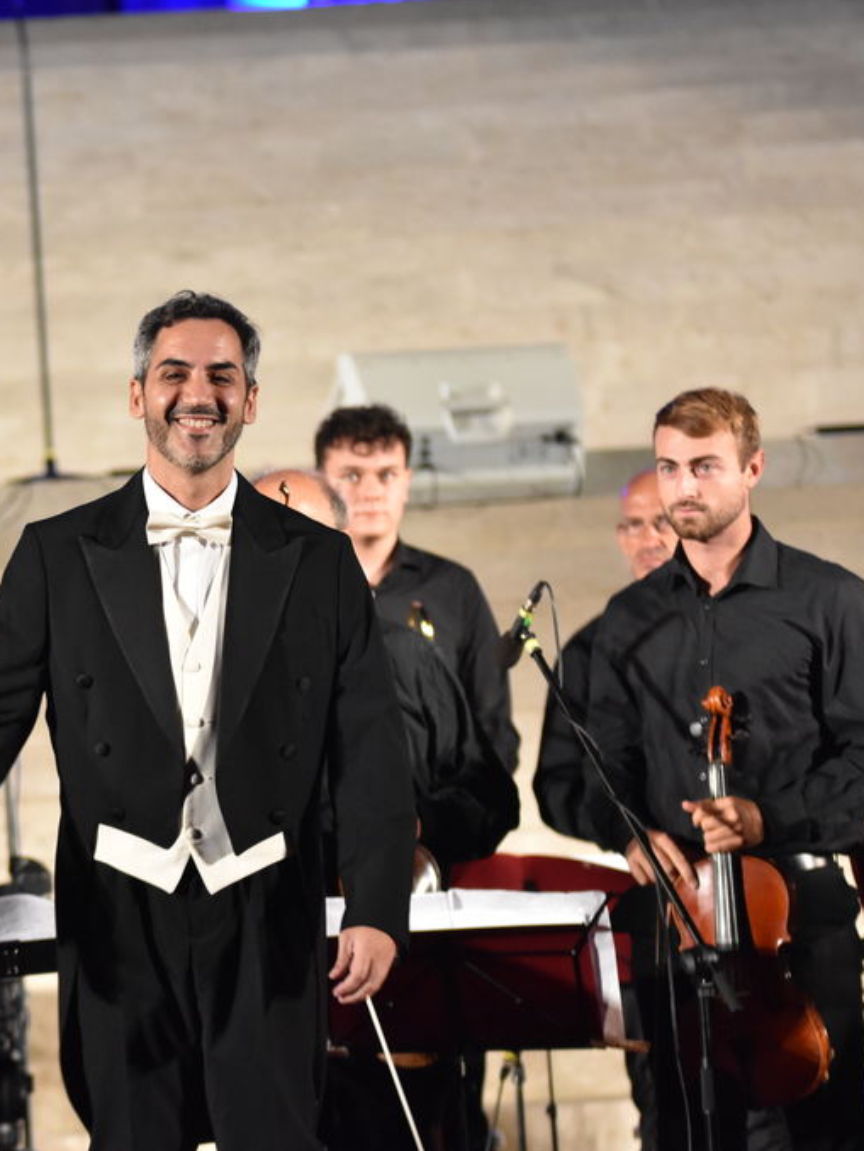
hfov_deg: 6.5
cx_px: 139
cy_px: 573
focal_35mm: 229
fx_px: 7607
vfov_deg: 8.7
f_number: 2.8
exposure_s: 1/200
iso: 2500
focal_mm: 105
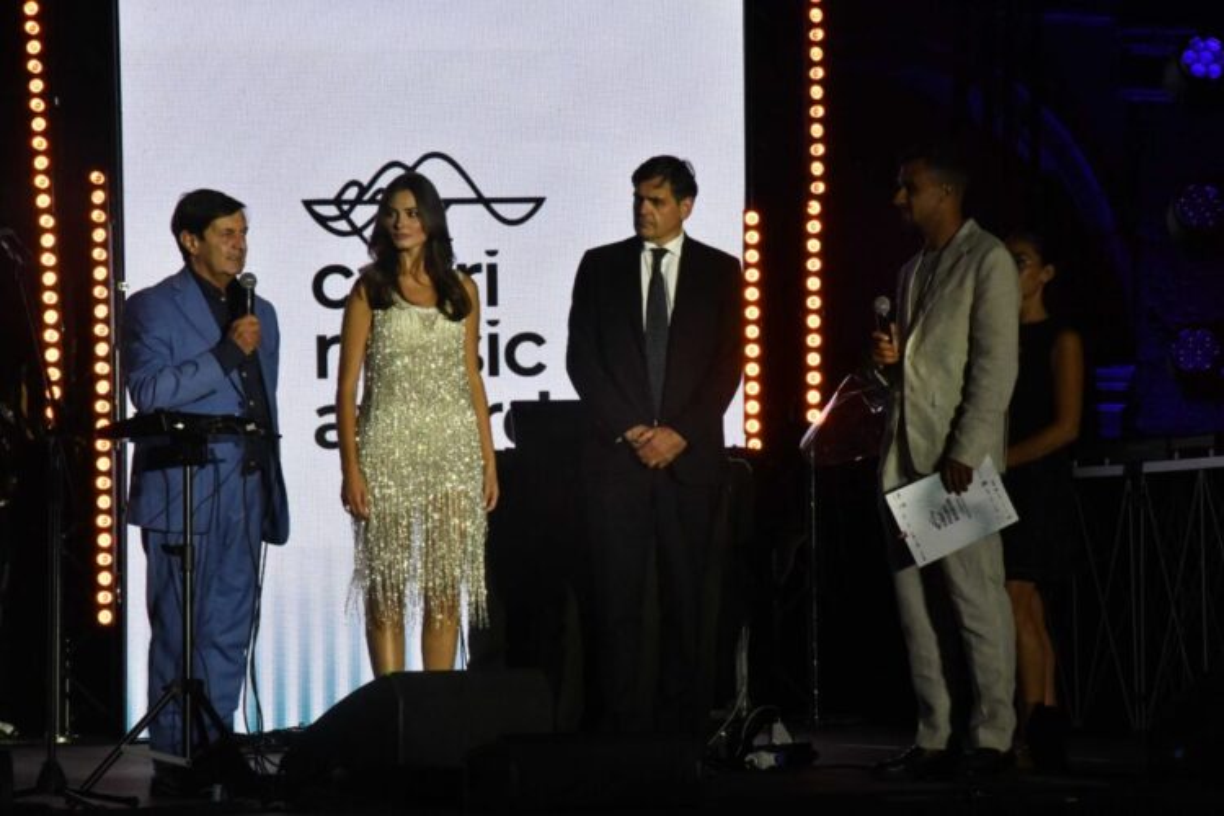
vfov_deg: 9.5
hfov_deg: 14.3
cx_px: 612
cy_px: 408
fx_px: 4896
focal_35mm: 144
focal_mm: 120
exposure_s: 1/160
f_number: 22
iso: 8000
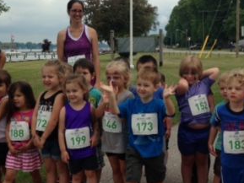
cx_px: 154
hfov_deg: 26.6
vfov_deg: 20.2
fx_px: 515
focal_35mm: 73
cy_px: 105
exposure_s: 1/1106
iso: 50
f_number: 2.4
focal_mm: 4.12
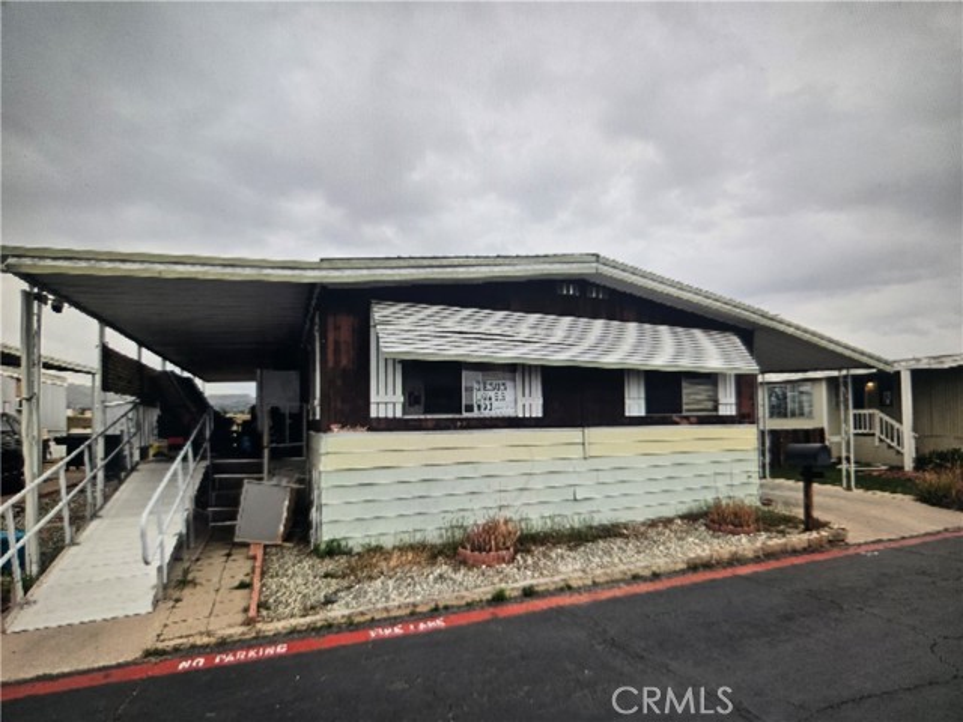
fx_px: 640
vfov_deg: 58.9
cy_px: 361
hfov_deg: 73.9
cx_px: 482
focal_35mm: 23
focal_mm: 5.4
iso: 100
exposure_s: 1/180
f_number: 1.8
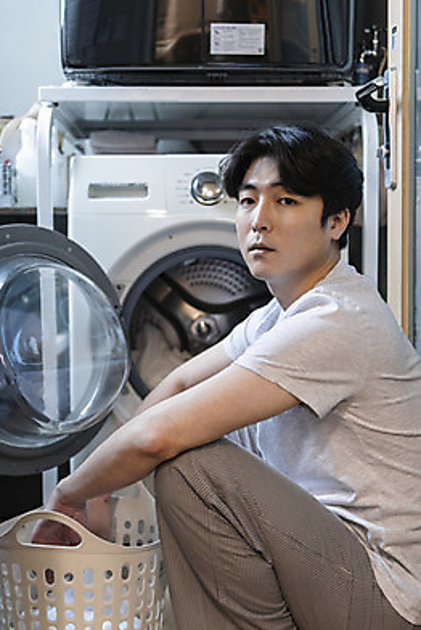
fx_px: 893
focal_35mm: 51
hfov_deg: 26.5
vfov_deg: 38.9
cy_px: 310
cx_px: 213
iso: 800
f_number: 2.8
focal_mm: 50
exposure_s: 1/80
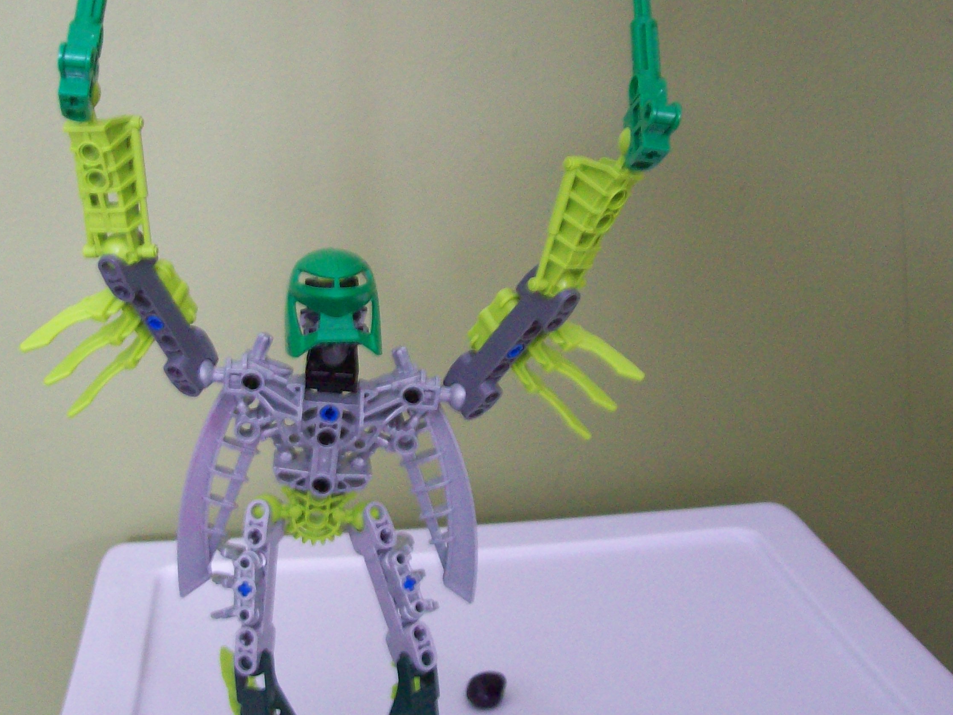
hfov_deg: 38.8
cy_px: 346
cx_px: 391
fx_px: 1349
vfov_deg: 29.7
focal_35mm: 49
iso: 200
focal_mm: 6
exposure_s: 1/8
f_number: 2.7
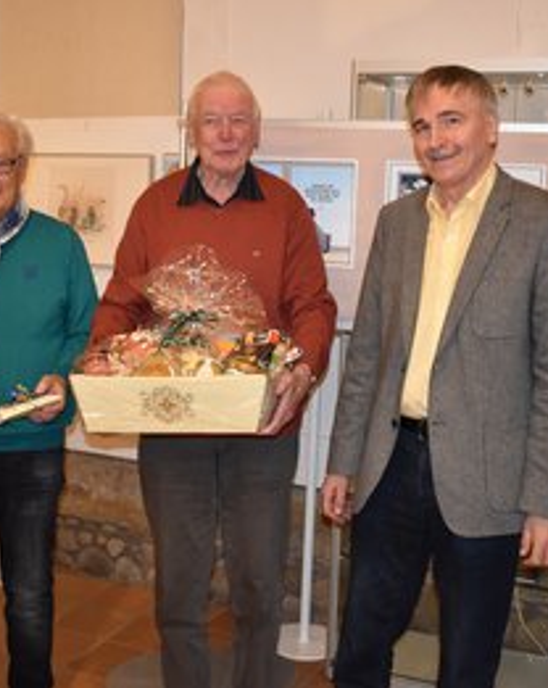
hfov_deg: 30.3
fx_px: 1010
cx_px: 274
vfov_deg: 37.6
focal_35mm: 50
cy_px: 341
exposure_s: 1/60
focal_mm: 23
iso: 900
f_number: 3.8
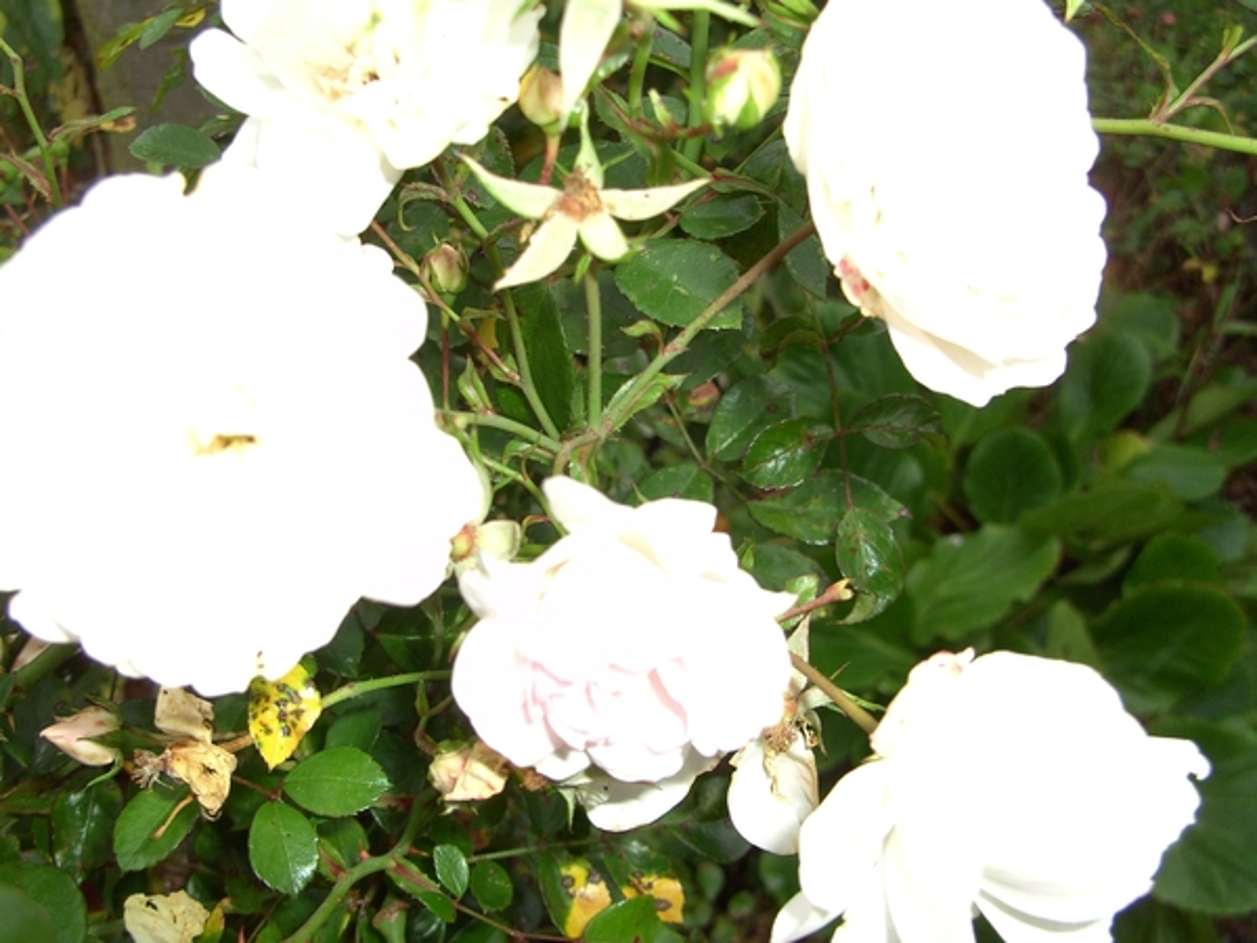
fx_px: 1344
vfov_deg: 38.7
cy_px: 472
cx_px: 628
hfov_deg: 50.1
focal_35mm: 37
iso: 64
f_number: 3.5
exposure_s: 1/55
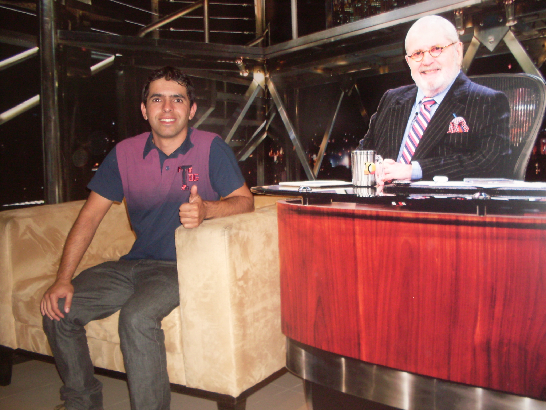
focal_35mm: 38
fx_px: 599
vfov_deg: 37.7
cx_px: 273
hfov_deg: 49.0
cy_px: 205
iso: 200
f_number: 2.8
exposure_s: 1/45
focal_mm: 6.3
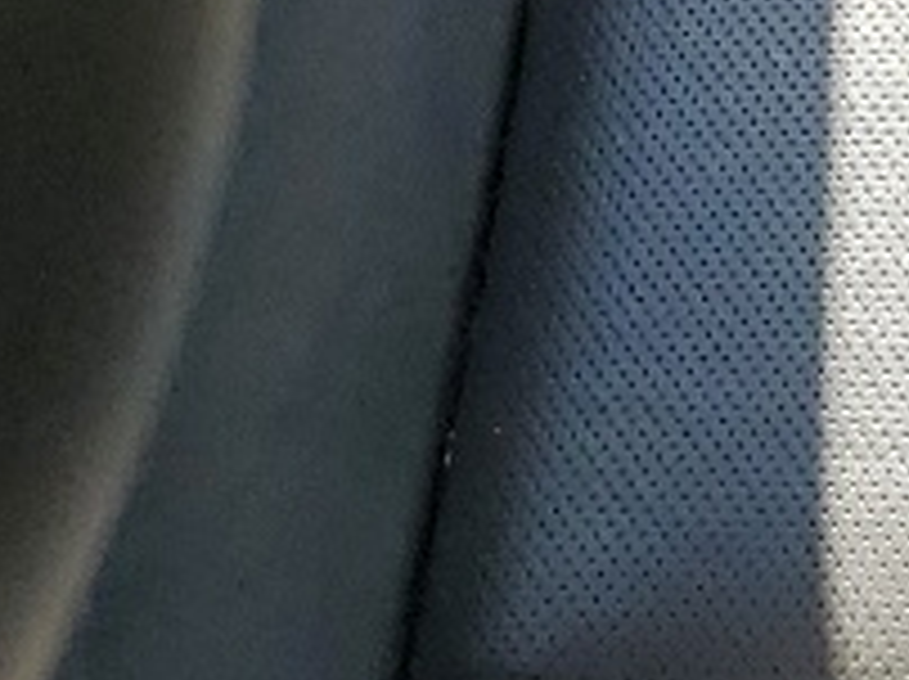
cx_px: 3024
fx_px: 5403
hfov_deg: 7.9
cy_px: -1828
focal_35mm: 206
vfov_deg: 6.2
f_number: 1.5
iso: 50
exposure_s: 1/263
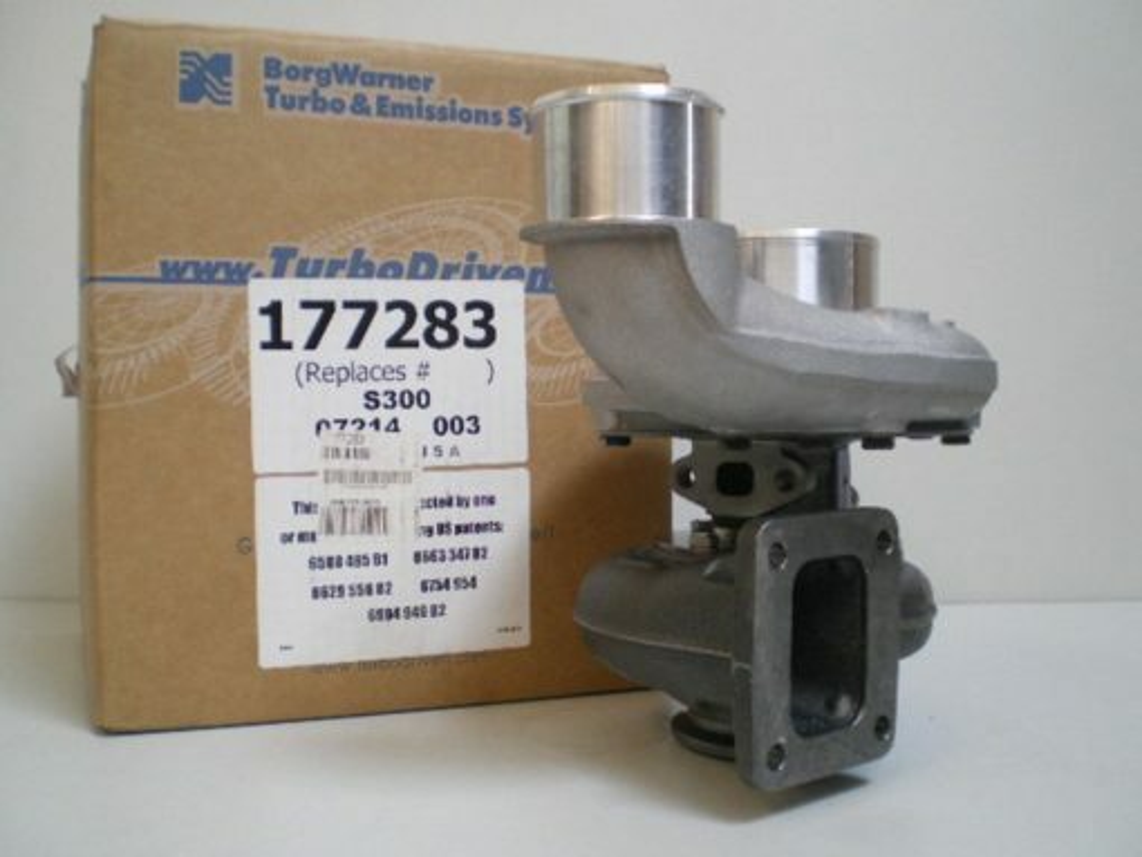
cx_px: 571
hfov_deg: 49.0
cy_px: 428
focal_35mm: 38
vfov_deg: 37.8
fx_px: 1254
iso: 250
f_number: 3.1
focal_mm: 6.3
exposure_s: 1/30
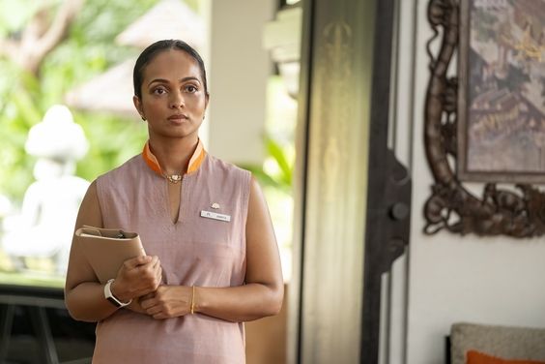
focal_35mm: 210
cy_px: 182
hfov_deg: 9.8
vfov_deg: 6.5
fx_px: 3179
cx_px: 272
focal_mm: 140
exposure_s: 1/125
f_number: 2.8
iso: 1600
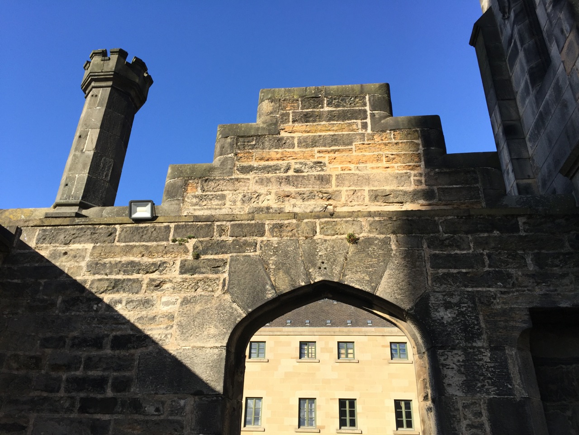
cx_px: 290
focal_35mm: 29
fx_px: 485
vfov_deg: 48.2
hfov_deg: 61.7
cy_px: 218
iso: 32
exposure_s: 1/1199
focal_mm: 4.15
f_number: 2.2
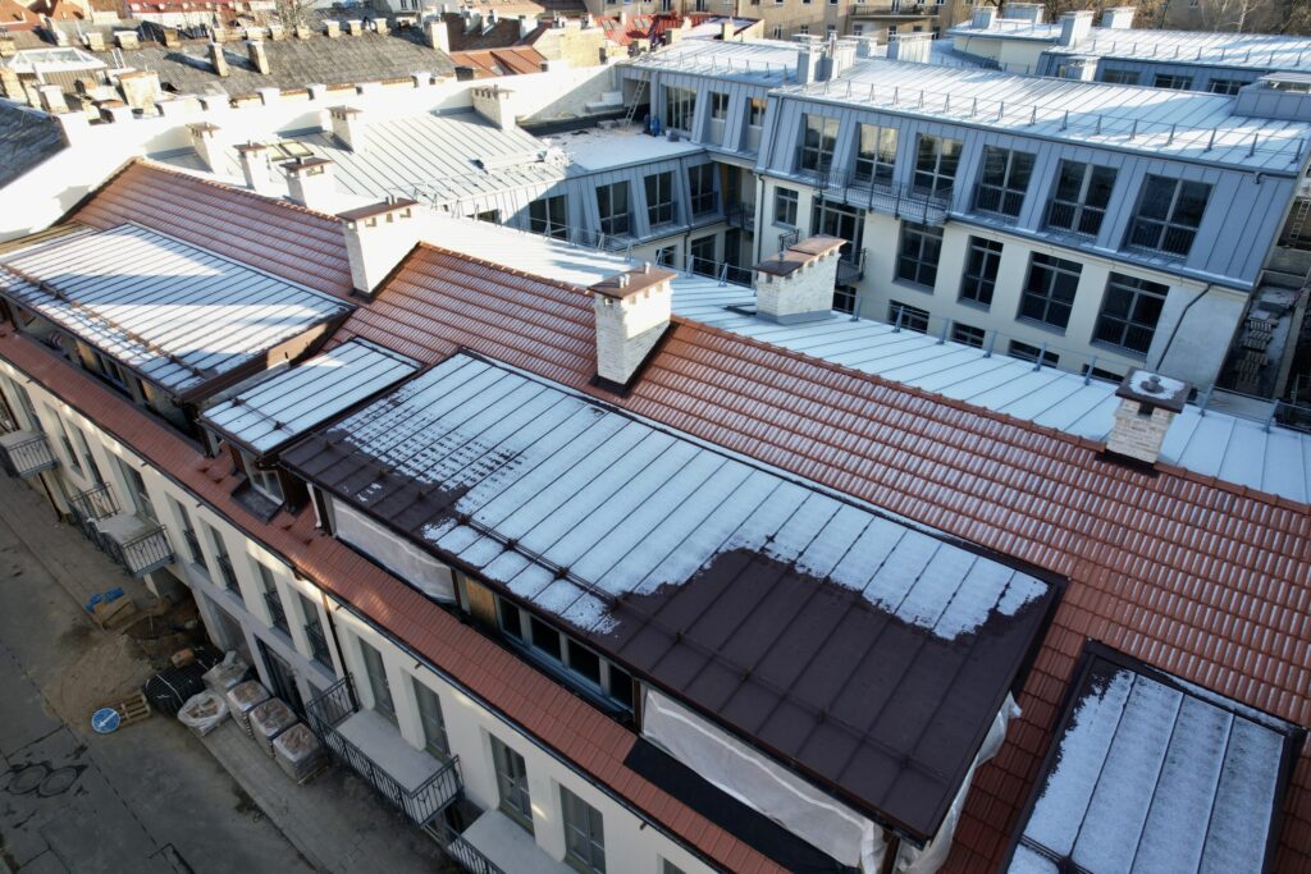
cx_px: 656
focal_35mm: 22
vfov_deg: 57.2
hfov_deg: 78.6
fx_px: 801
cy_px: 437
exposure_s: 1/400
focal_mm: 8.38
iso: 110
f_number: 2.8
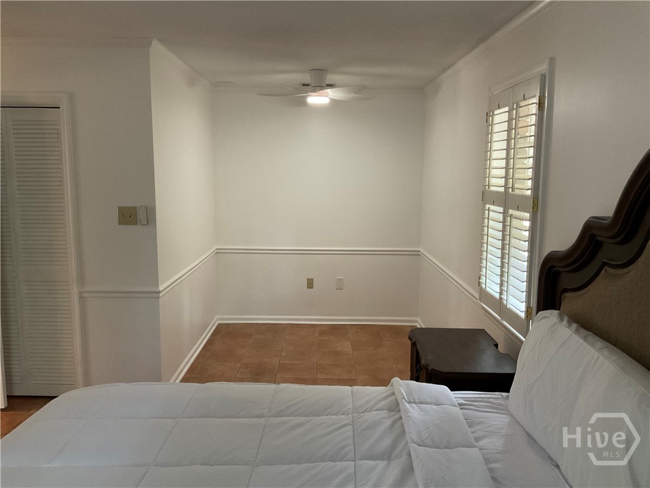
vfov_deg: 48.2
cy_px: 244
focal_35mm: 29
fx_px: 545
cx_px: 325
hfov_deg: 61.7
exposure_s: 1/40
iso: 250
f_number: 1.8
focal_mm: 3
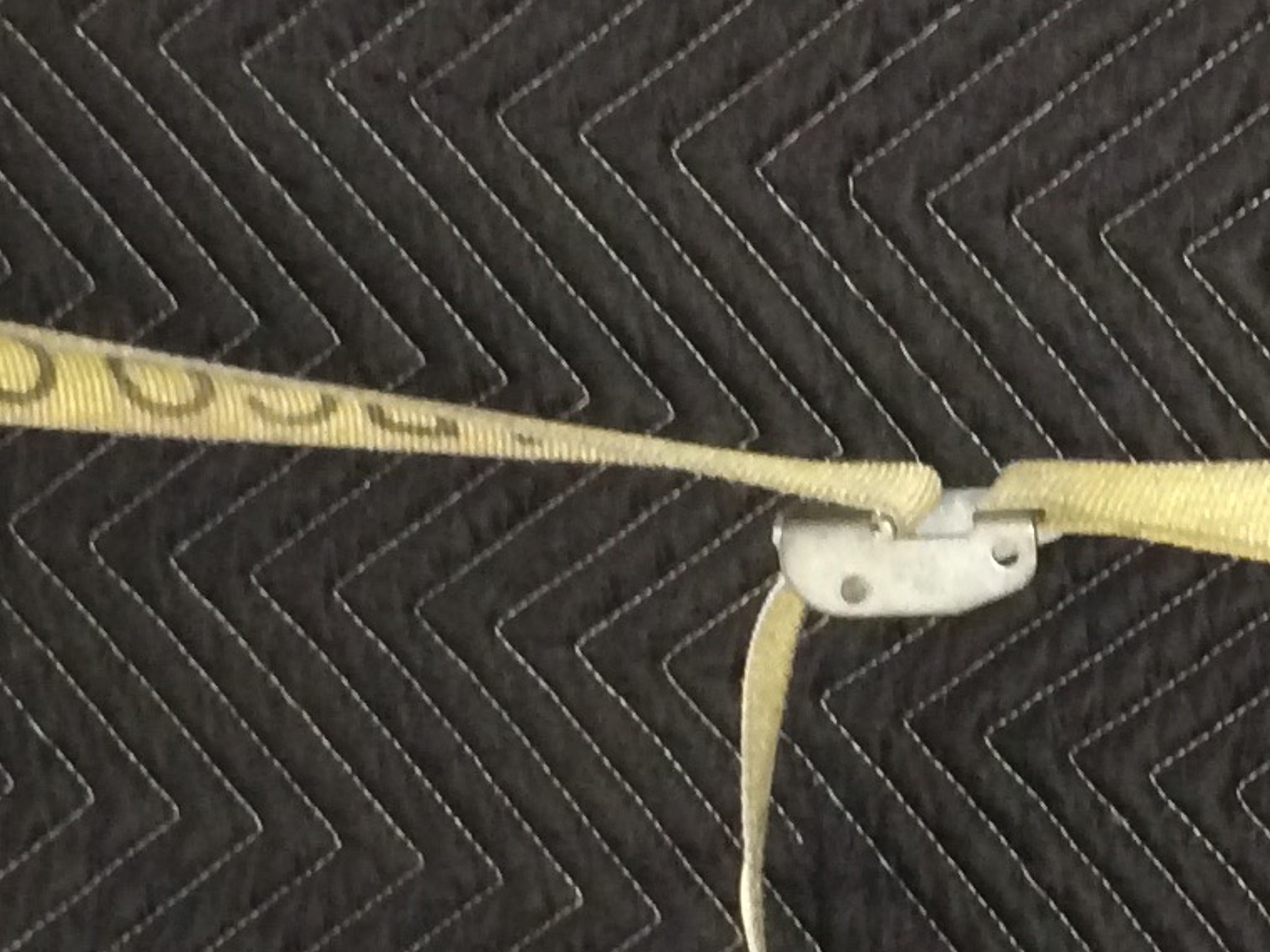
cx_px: 1151
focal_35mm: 129
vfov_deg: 11.5
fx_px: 4732
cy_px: 440
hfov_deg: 15.1
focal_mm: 4.12
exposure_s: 1/16
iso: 320
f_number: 2.2
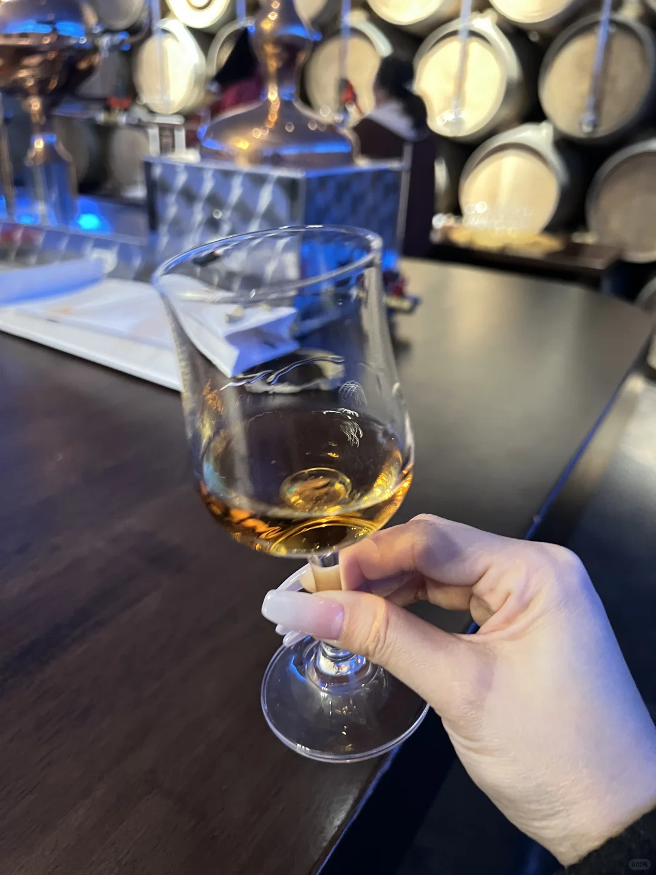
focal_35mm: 26
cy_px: 438
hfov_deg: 53.1
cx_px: 328
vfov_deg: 67.3
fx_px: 657
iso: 1000
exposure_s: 1/16
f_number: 1.5
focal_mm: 5.7
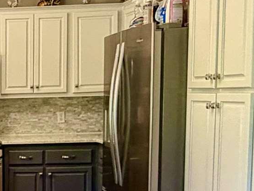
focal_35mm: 78
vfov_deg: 18.7
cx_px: -112
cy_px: 157
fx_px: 573
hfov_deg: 21.5
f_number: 2.2
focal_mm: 2.22
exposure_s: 1/60
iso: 320
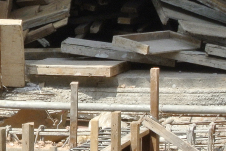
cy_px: 239
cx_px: -153
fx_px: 2319
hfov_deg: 5.5
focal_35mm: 369
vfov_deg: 3.7
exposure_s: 1/100
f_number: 16
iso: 200
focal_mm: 26.7
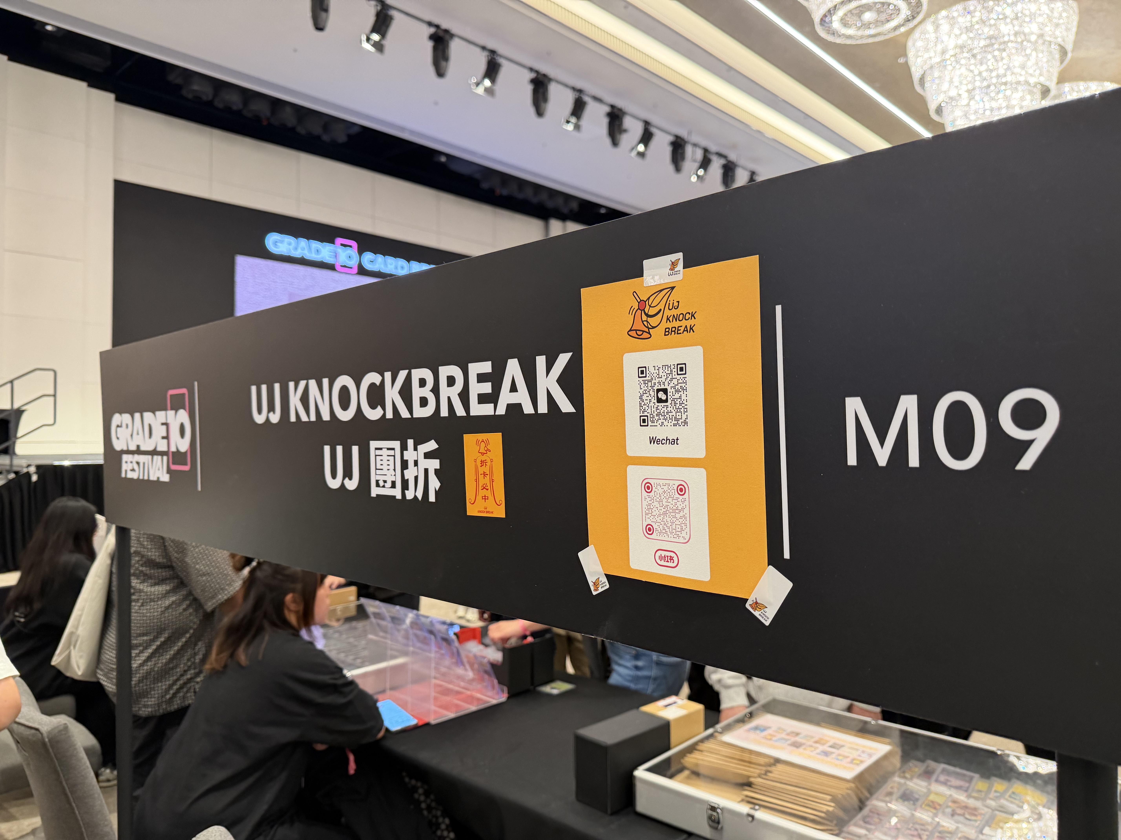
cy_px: 420
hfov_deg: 71.6
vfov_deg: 56.8
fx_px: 777
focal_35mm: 24
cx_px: 560
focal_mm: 6.76
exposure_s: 1/50
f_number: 1.78
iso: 250
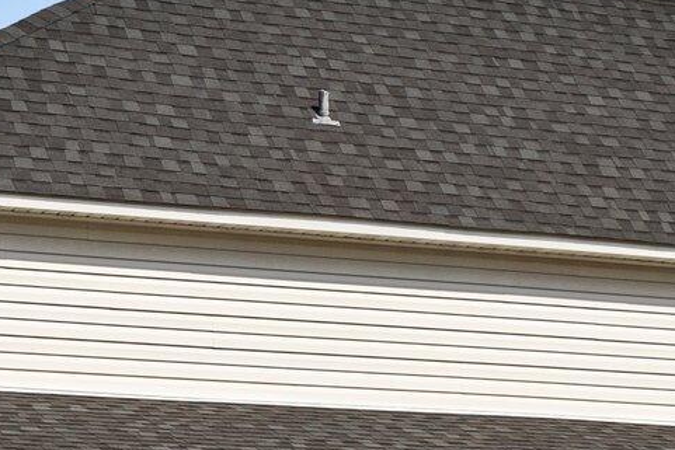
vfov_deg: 9.1
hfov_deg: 13.7
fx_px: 2794
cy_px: 517
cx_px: 525
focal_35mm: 149
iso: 100
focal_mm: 35
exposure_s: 1/2500
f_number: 4
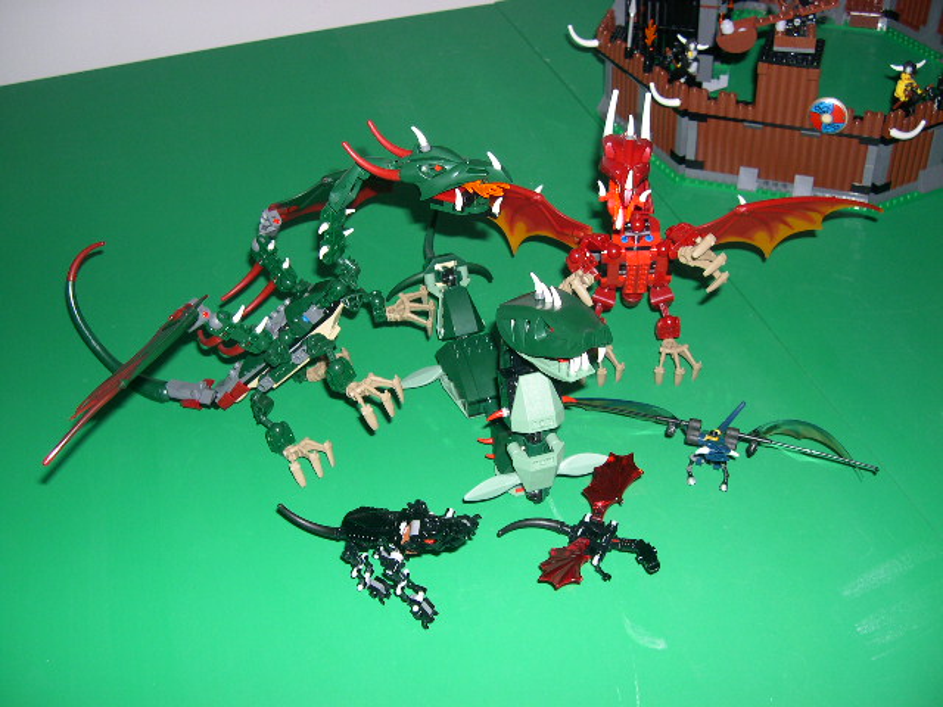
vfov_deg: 37.7
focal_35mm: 38
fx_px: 1035
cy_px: 354
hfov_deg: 49.0
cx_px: 472
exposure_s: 1/60
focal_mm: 8
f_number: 2.8
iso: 100
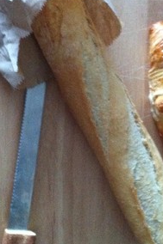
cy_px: 121
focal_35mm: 64
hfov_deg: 21.2
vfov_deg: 31.4
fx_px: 435
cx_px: 91
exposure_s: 1/15
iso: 1000
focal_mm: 3.85
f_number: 2.8
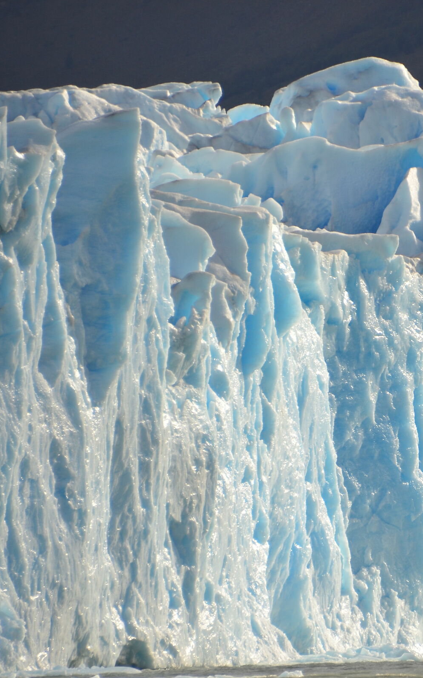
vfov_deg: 4.1
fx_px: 9372
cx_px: 382
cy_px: 339
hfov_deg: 2.6
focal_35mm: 508
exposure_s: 1/1000
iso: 140
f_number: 6.3
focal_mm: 220
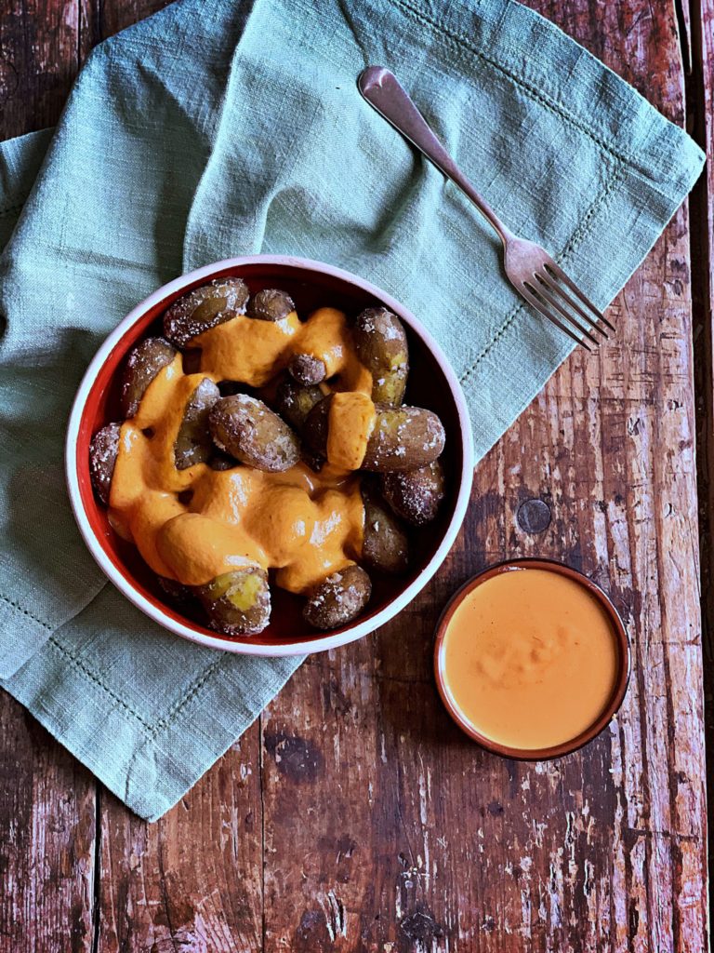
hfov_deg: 28.0
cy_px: 476
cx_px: 357
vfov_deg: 36.8
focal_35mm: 52
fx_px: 1430
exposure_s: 1/122
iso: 125
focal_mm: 6
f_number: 2.4
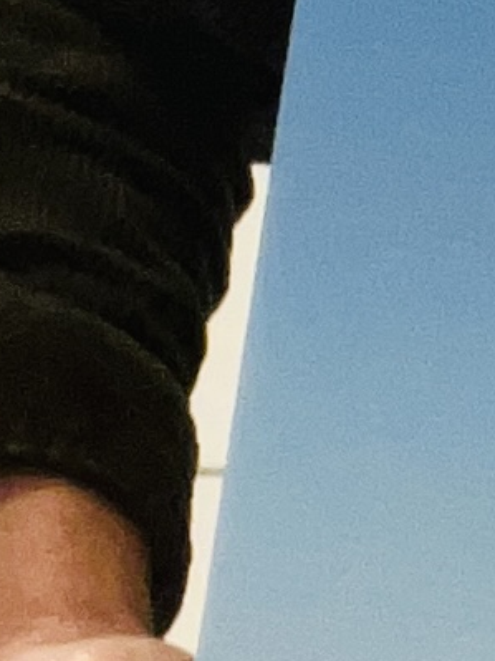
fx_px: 4426
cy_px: 323
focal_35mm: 232
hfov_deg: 5.9
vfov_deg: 8.5
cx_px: 1574
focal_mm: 2.71
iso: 125
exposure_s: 1/50
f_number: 2.2
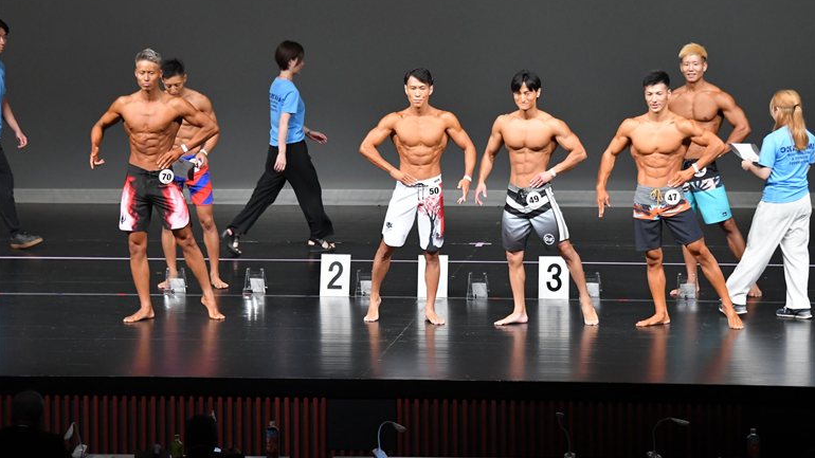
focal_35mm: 177
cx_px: 407
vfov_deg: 6.9
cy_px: 189
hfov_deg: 12.2
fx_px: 3825
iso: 4000
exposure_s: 1/400
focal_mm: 112
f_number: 5.6
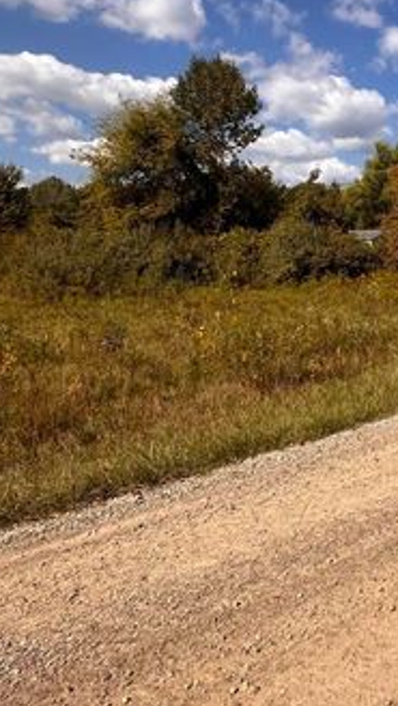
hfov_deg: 32.0
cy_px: 264
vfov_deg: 61.7
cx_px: 469
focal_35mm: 31
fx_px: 580
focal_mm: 2.22
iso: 50
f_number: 2.2
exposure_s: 1/2882
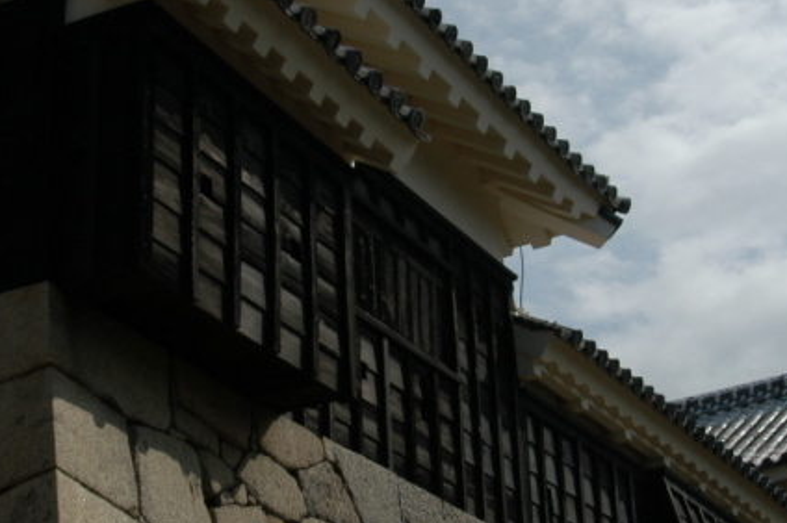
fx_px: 1900
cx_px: 310
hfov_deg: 23.4
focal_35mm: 87
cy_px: 272
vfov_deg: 15.7
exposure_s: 1/500
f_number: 11
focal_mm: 24
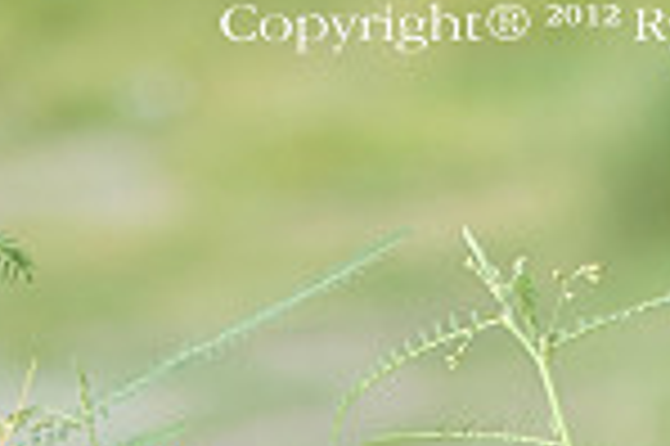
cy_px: 1327
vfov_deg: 3.9
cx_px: 760
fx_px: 6377
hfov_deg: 6.0
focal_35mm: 343
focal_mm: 50
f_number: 1.6
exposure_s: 1/8000
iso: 100
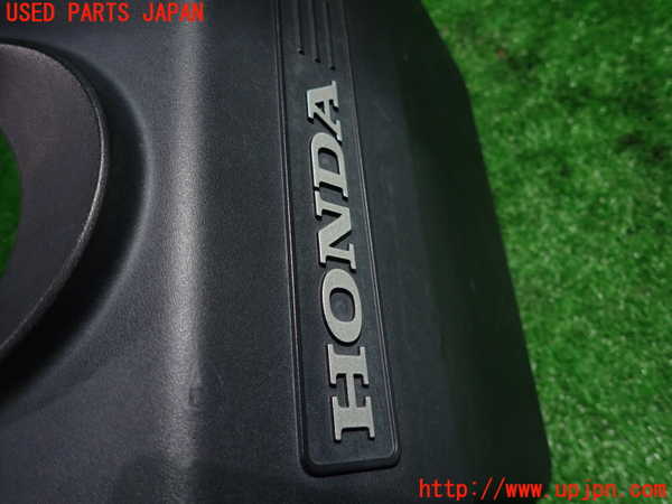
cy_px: 252
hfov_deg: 69.4
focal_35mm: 25
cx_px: 336
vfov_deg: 54.9
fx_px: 485
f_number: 2
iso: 200
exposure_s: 1/30
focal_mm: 4.5
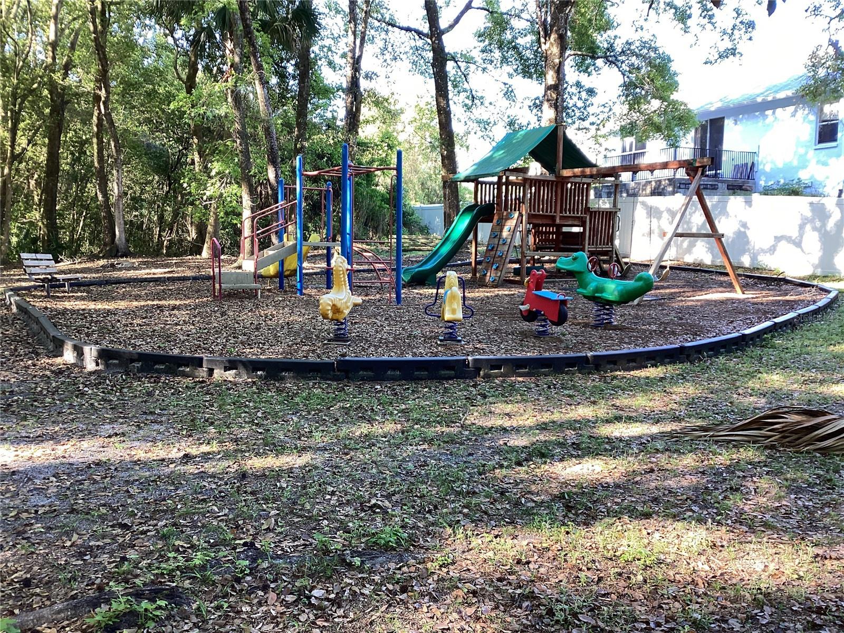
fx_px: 756
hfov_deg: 58.4
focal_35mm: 31
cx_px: 422
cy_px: 316
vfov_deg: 45.4
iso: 64
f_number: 2.4
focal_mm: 3.3
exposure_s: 1/60
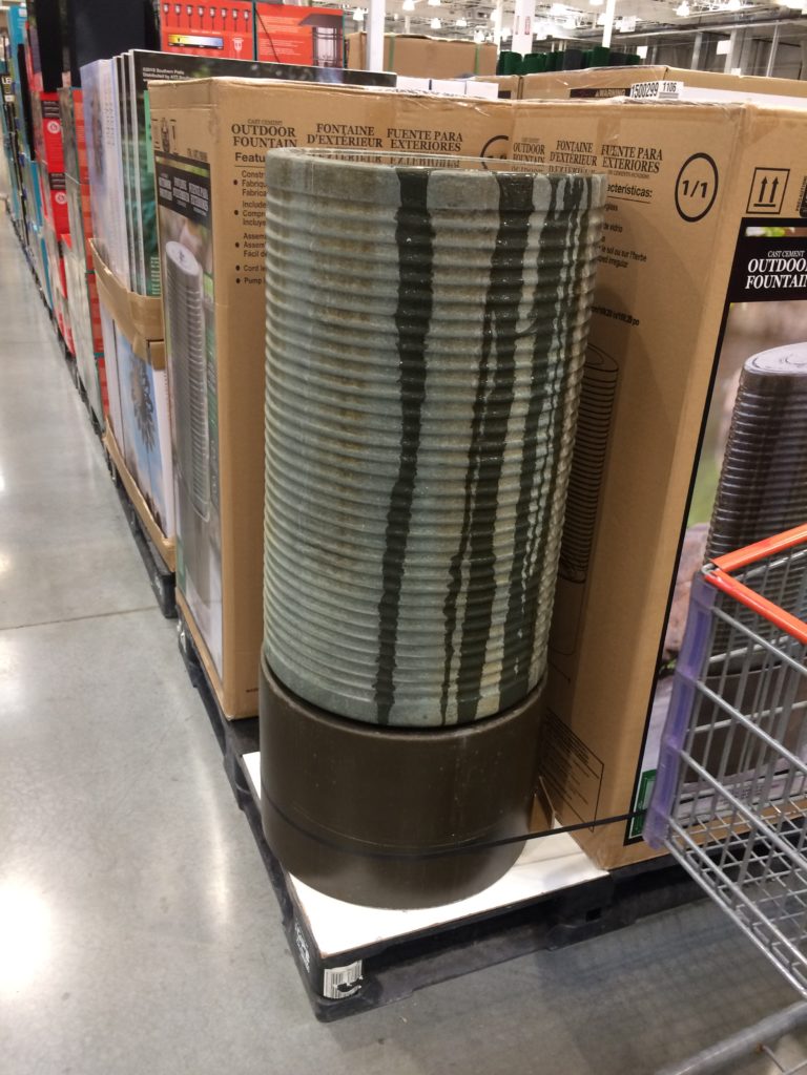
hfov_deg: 48.2
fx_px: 901
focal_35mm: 29
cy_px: 538
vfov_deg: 61.7
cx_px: 404
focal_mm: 4.15
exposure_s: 1/30
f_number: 2.2
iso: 100
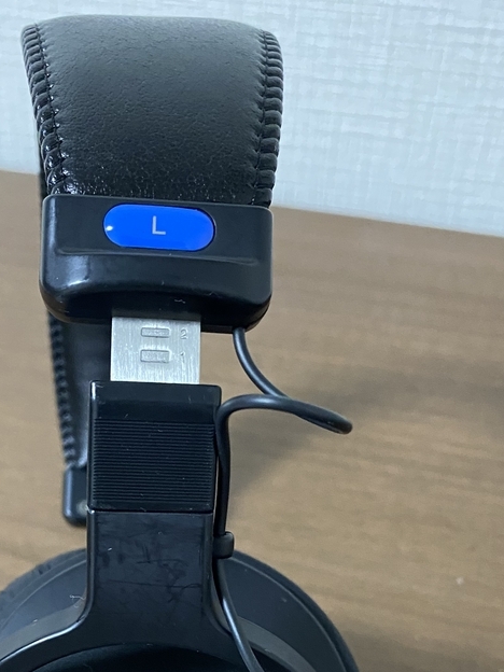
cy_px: 599
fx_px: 971
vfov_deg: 36.0
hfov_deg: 29.0
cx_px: 186
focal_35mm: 50
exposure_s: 1/33
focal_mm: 4.25
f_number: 1.8
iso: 400
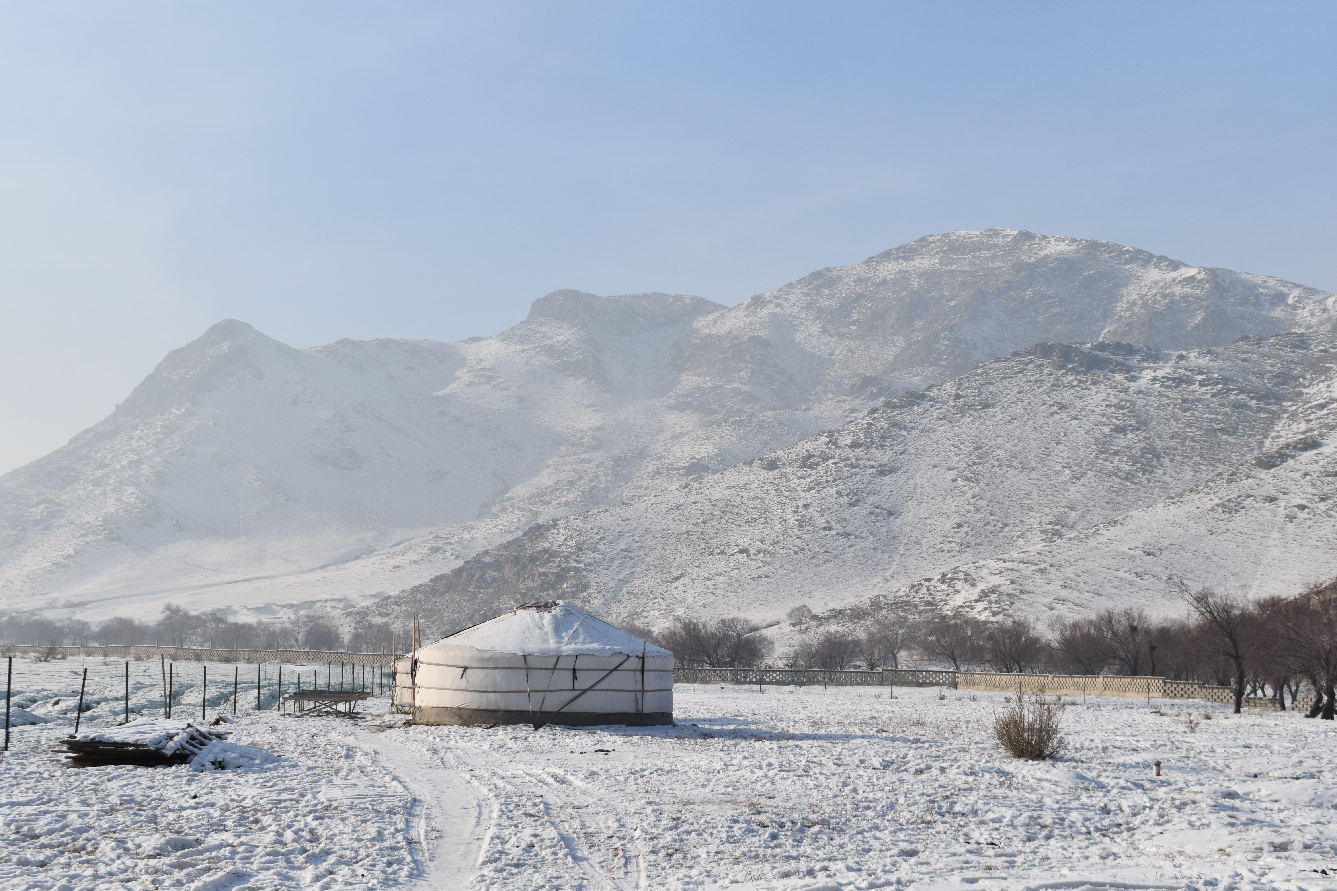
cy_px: 446
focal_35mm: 52
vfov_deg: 25.8
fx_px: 1950
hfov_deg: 37.9
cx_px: 668
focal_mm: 35
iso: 200
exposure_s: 1/400
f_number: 10
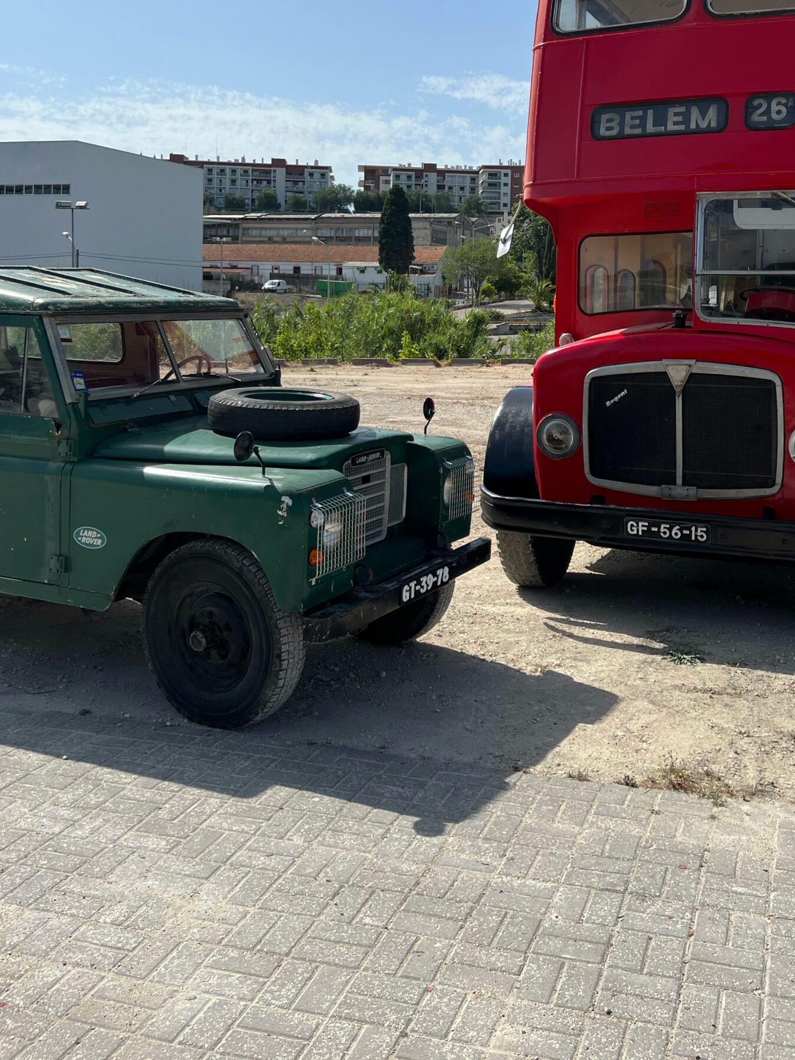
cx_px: 467
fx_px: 1133
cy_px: 312
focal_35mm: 37
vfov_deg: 48.8
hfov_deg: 38.5
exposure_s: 1/6579
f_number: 1.5
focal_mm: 5.7
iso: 50
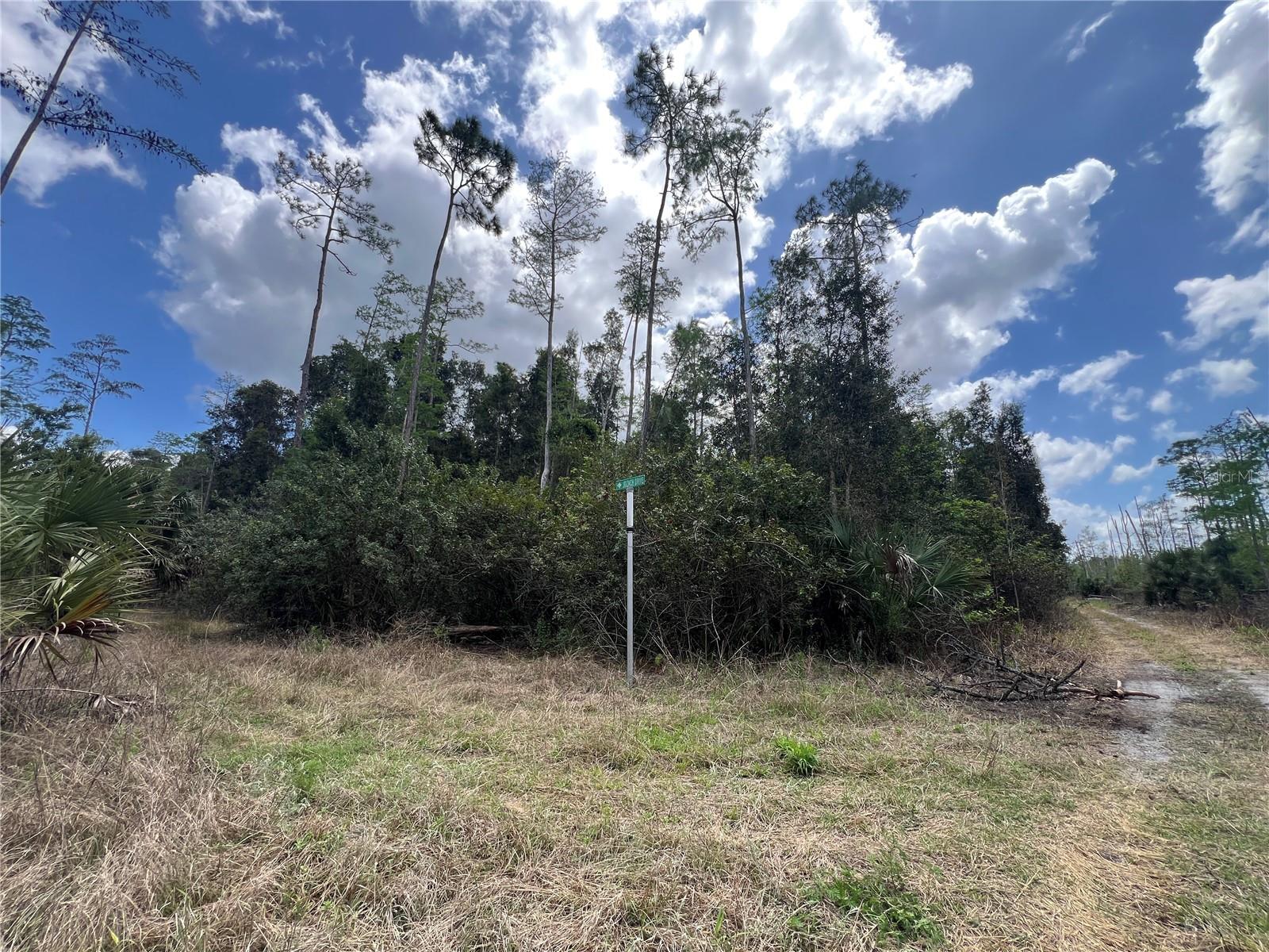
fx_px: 477
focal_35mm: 13
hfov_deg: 106.2
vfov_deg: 89.9
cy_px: 476
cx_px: 634
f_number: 1.8
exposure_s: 1/732
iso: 32
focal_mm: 1.57
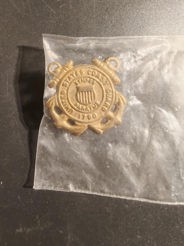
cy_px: 123
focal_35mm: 23
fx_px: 163
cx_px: 92
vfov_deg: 73.9
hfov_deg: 58.9
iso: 250
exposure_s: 1/50
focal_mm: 2.32
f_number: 2
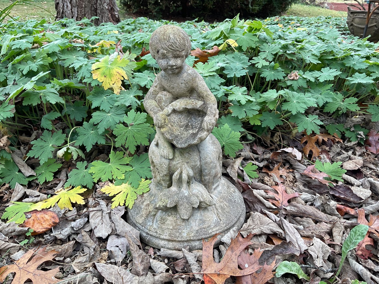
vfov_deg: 48.2
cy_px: 142
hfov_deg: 61.7
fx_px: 318
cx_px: 190
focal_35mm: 29
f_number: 1.8
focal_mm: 3
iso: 16
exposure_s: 1/120
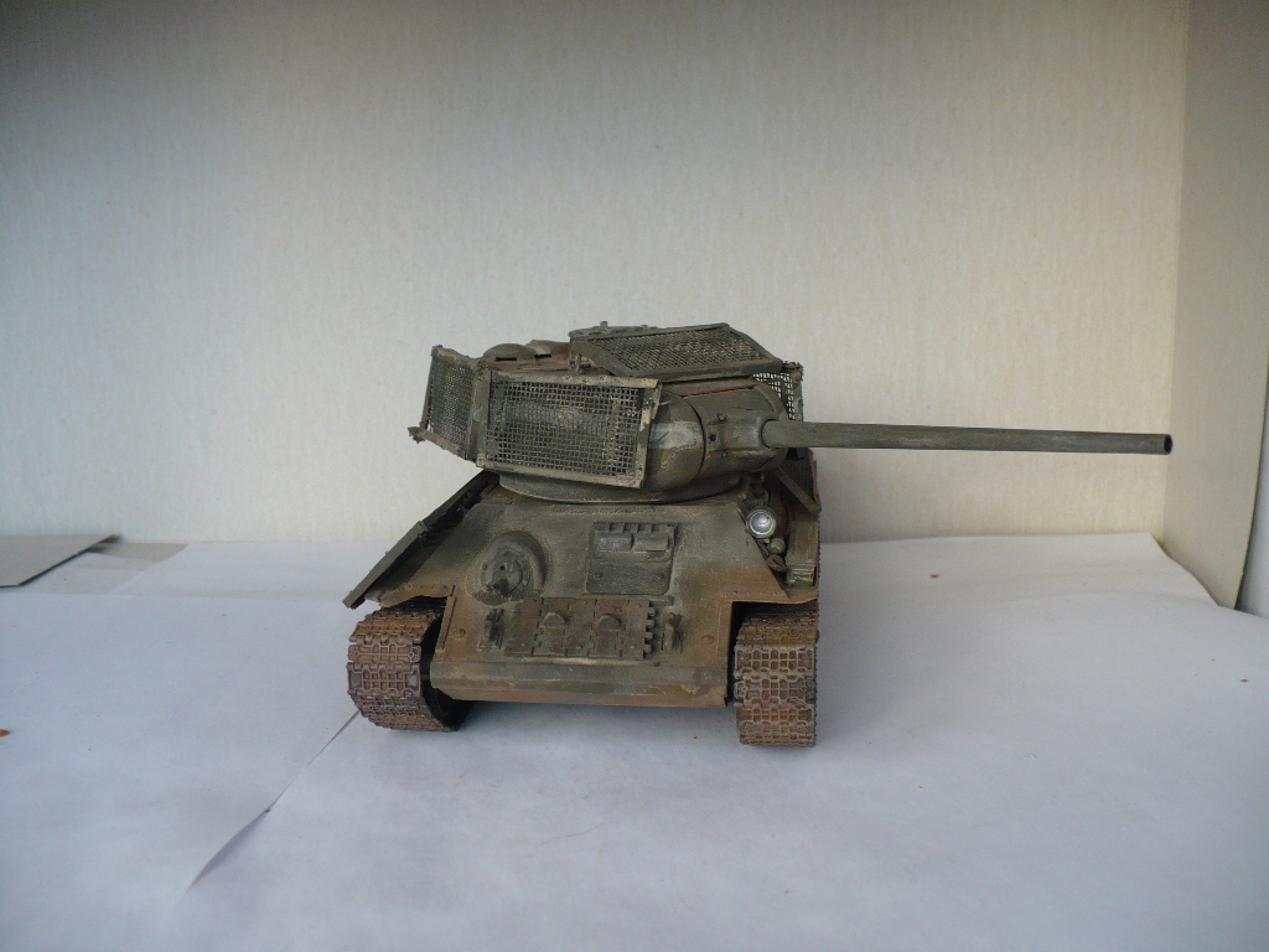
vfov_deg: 38.7
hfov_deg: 50.1
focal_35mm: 37
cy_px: 476
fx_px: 1356
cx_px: 634
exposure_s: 1/60
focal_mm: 6.1
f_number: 2.8
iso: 100
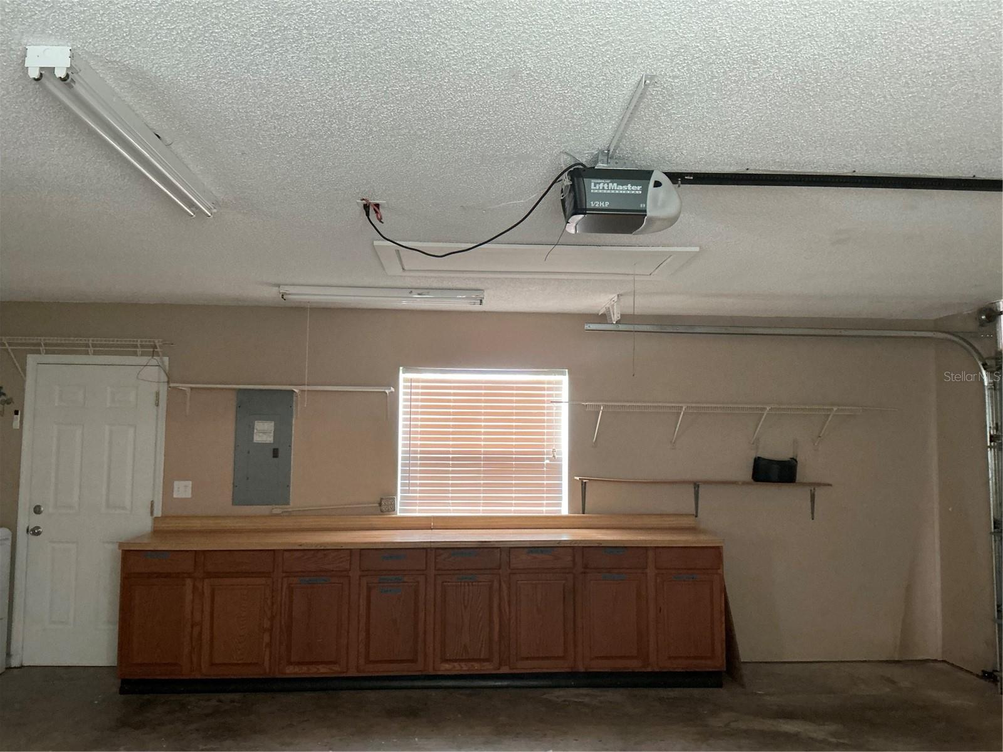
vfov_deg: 49.7
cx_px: 502
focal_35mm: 28
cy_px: 376
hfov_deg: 63.4
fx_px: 811
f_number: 1.8
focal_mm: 3
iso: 320
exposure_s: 1/37
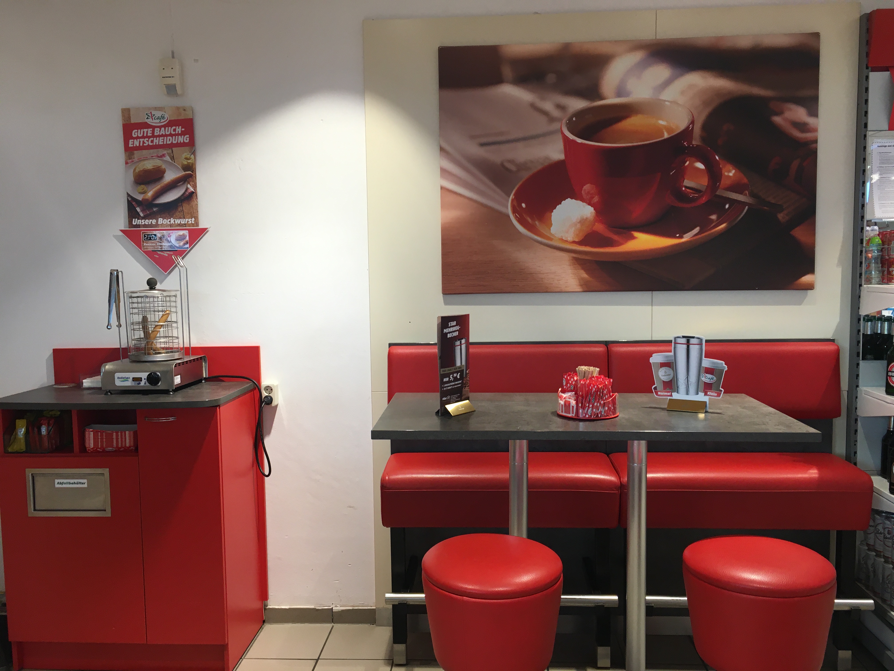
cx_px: 447
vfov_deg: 48.2
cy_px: 336
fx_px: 749
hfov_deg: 61.7
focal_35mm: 29
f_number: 2.2
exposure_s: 1/33
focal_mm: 4.15
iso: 25
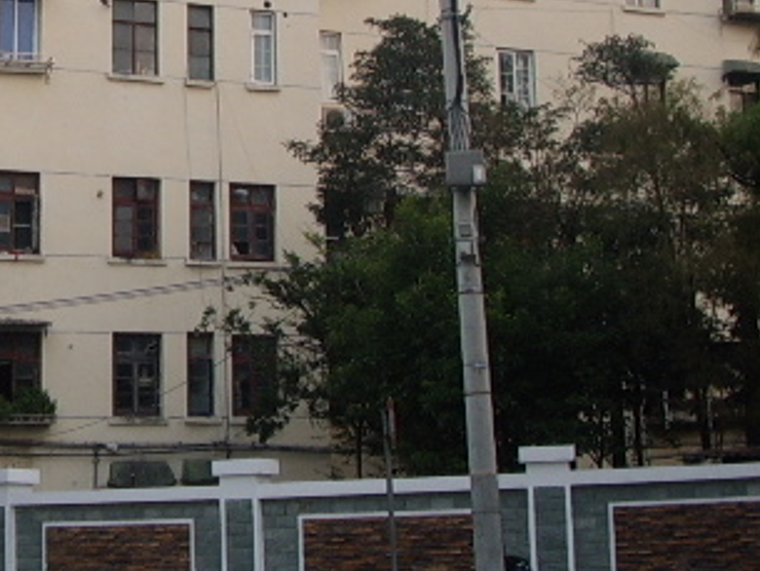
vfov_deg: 23.2
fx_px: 1384
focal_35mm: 63
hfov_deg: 30.7
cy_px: 190
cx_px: 346
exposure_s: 1/50
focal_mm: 5.8
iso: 100
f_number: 2.9
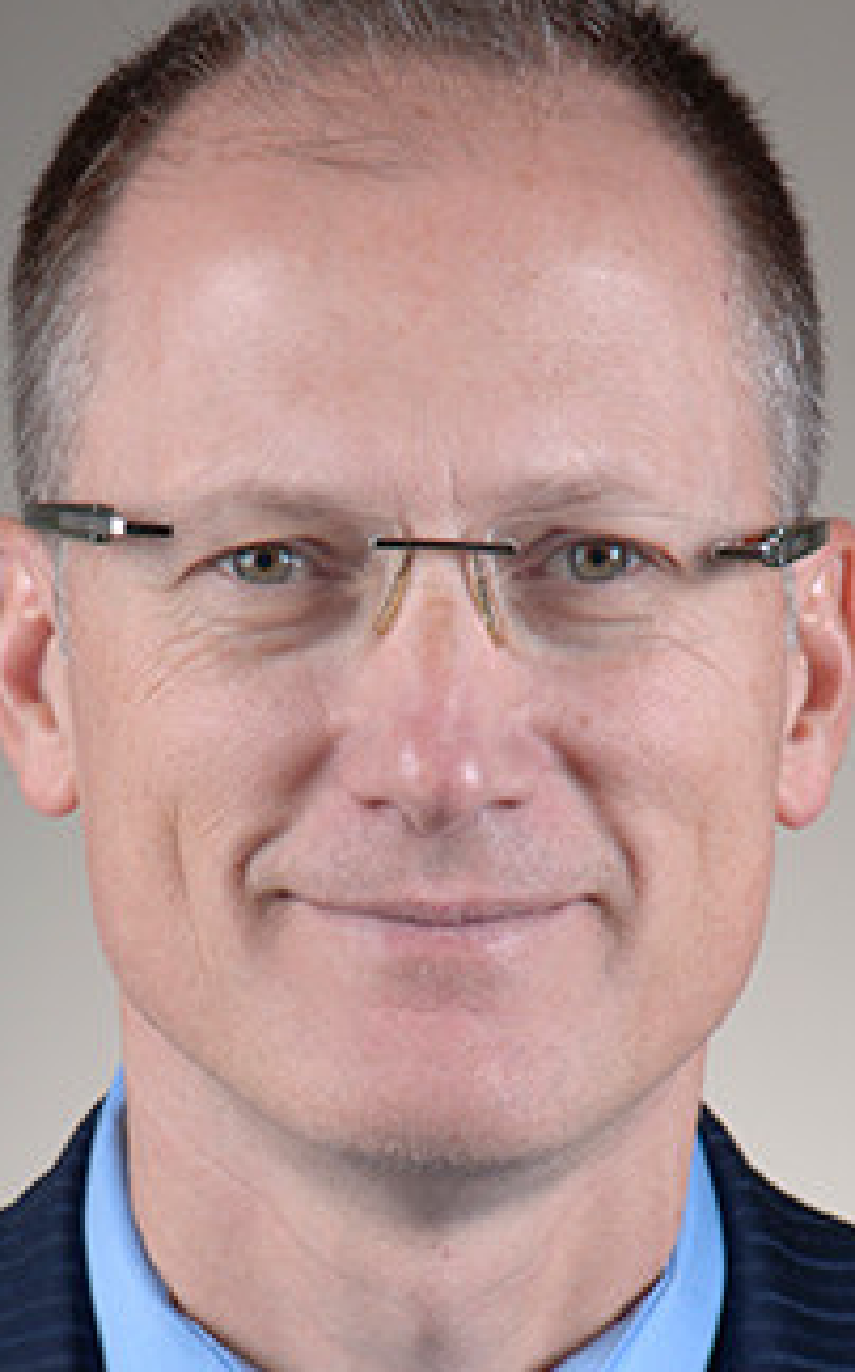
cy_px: 843
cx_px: 423
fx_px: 9524
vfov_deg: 8.2
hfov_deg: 5.1
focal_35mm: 255
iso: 200
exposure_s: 1/320
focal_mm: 120
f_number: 9
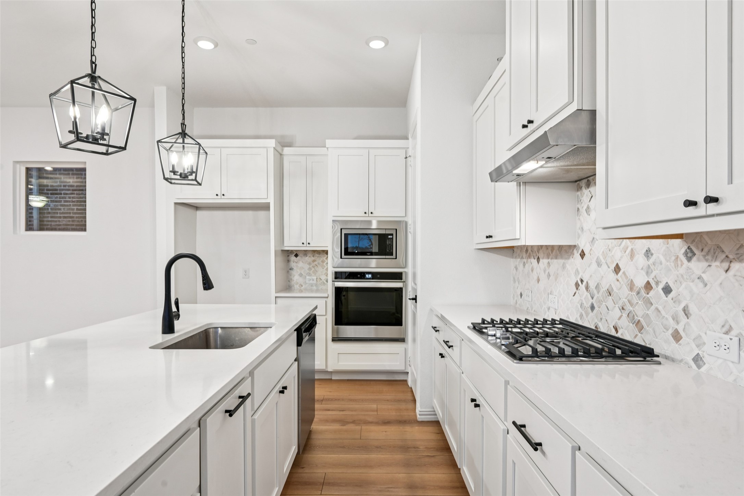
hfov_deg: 84.0
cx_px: 372
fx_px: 413
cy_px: 248
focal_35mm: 20
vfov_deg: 61.9
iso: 400
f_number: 8
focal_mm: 20
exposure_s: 1/13
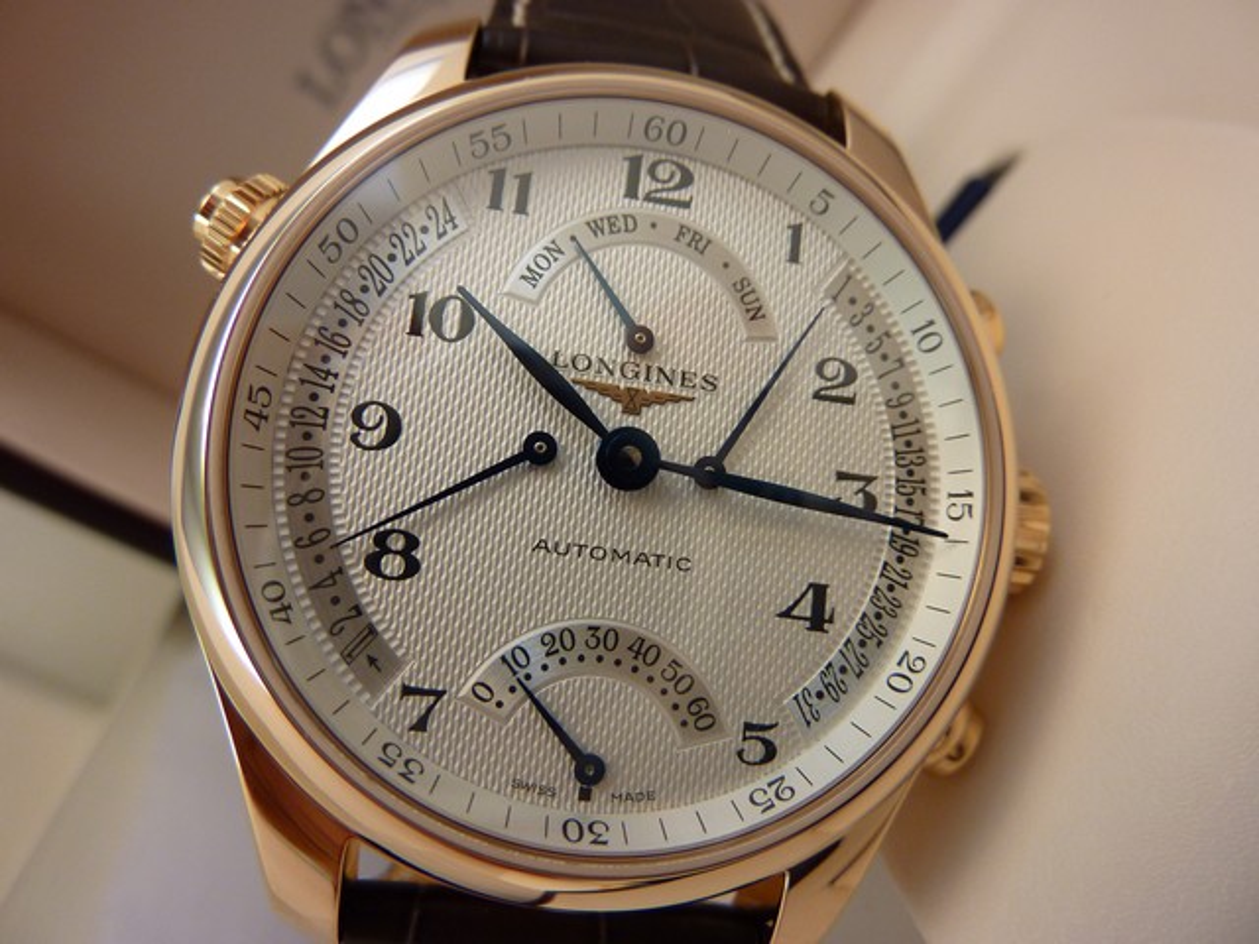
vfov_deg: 54.9
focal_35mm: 25
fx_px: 909
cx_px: 630
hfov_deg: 69.4
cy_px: 472
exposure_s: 1/30
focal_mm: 4.1
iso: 160
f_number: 3.3
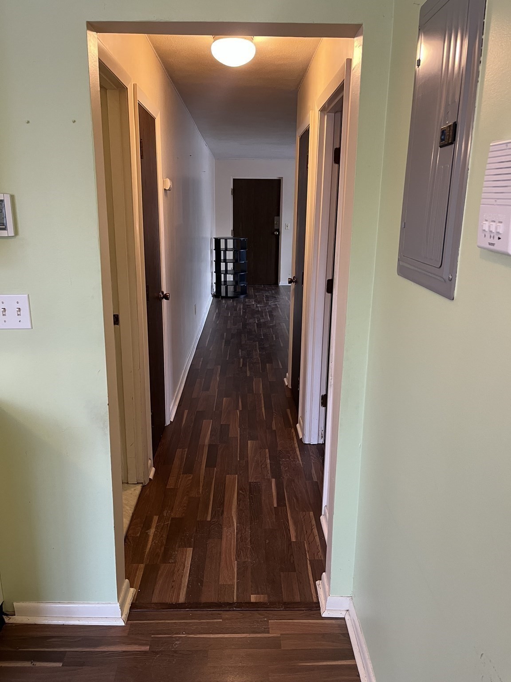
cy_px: 341
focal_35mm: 26
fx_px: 512
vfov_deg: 67.3
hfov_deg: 53.1
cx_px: 256
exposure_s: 1/60
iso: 250
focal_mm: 5.1
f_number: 1.6
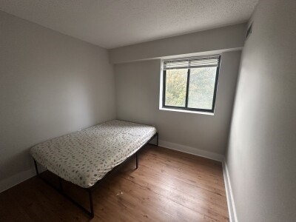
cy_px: 111
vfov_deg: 85.7
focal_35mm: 14
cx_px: 148
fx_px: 120
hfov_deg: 102.1
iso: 250
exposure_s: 1/99
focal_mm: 2.22
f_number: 2.2
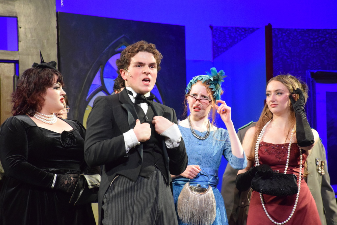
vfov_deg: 7.9
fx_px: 1629
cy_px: 112
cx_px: 168
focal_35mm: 174
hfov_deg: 11.8
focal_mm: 116
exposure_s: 1/60
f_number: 5.6
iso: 4000
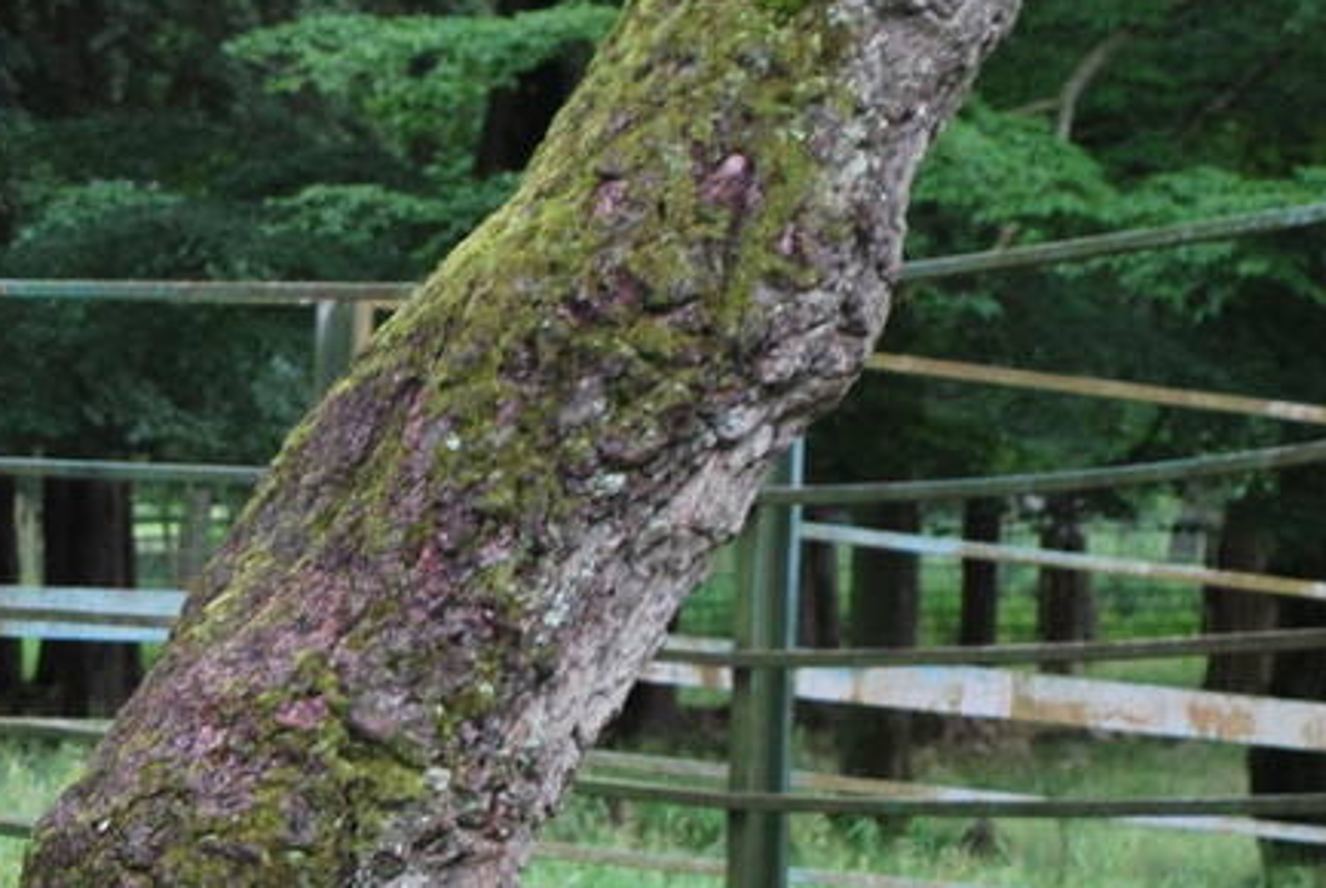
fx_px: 11244
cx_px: -435
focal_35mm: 305
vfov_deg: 4.5
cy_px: 914
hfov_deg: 6.7
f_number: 5.6
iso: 200
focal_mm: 55
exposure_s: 1/50
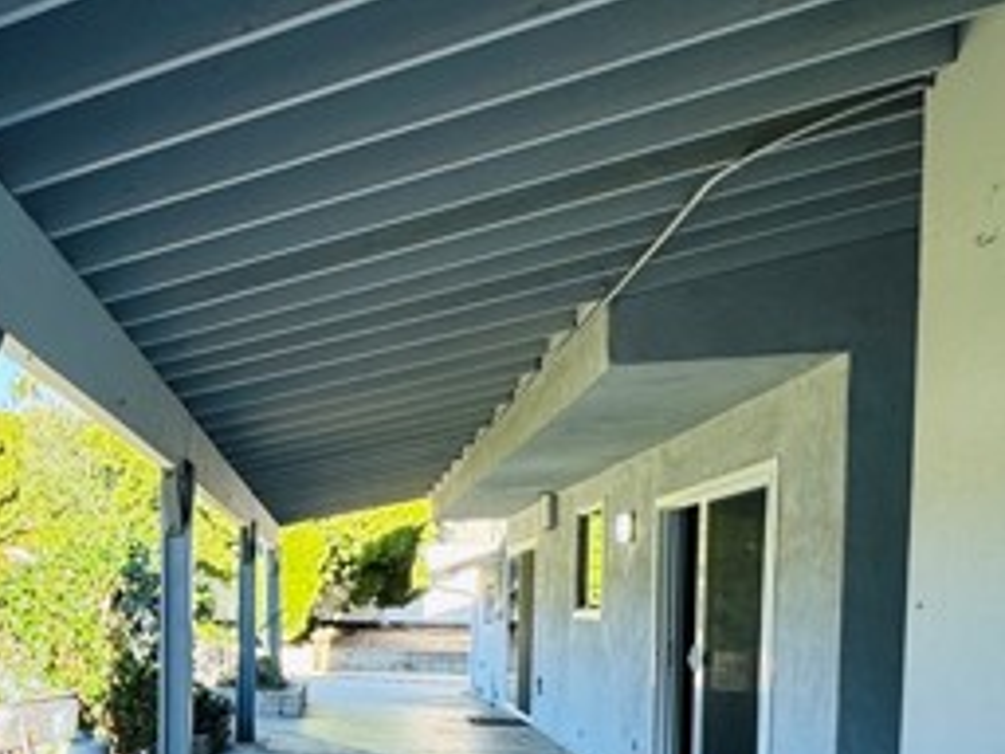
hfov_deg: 40.2
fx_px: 1016
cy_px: 436
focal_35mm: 35
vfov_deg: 40.6
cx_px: -153
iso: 40
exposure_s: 1/118
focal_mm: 2.22
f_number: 2.2
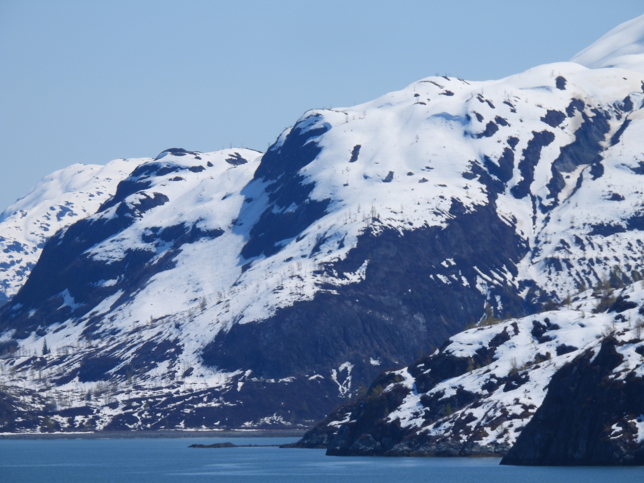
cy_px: 242
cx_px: 322
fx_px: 7442
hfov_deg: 5.0
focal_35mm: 400
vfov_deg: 3.7
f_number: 5
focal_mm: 71.4
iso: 100
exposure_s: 1/1600
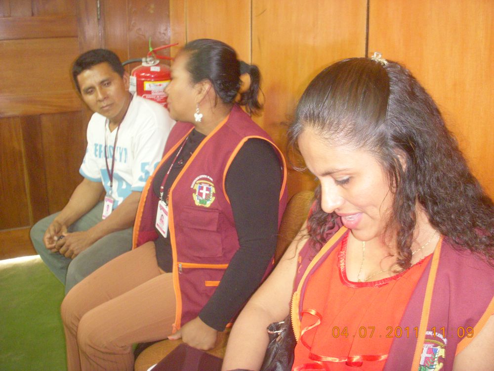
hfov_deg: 49.0
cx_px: 247
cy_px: 186
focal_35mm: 38
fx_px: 542
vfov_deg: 37.7
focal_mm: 6.3
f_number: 3.3
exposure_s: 1/8
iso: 400
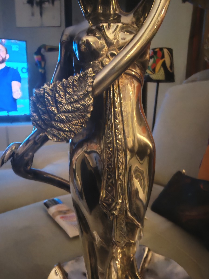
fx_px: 217
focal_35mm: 27
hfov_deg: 51.4
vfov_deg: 65.3
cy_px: 140
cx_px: 104
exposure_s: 1/14
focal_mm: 1.96
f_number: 2.2
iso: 400
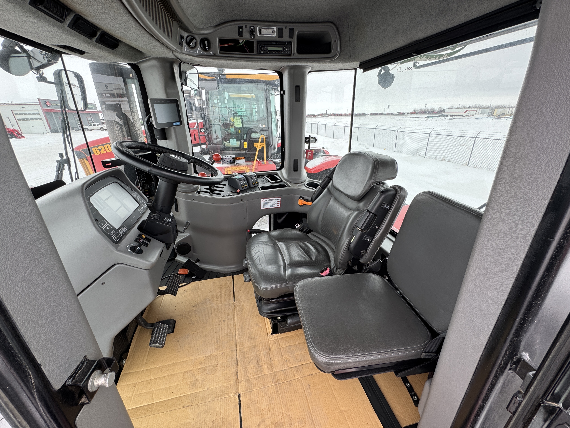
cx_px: 285
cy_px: 214
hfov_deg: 102.1
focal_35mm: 14
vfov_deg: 85.7
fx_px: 231
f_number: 2.2
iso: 40
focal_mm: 2.22
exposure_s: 1/105
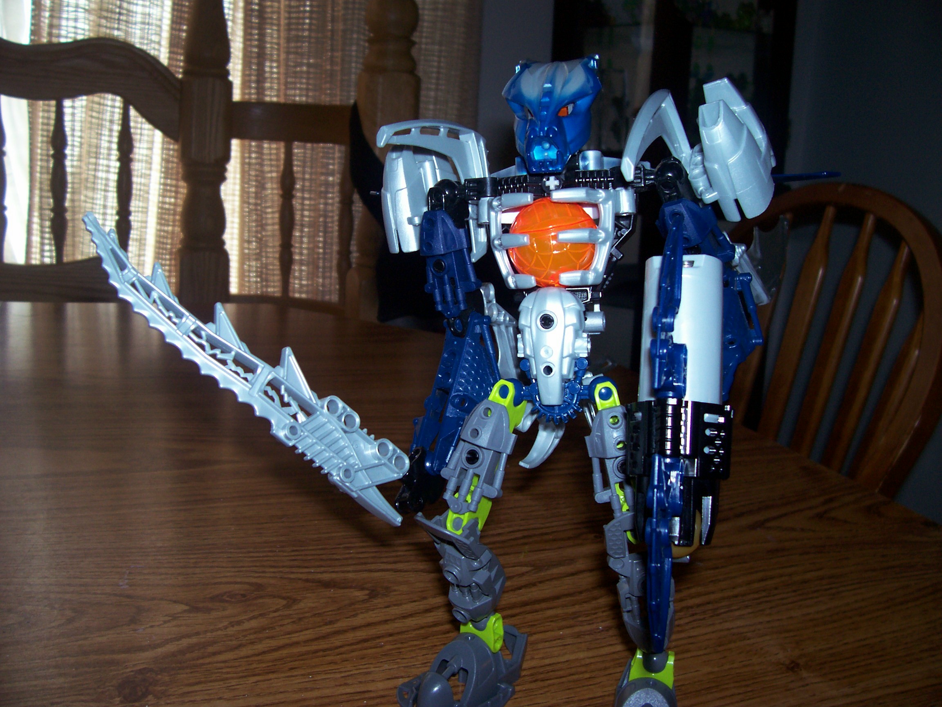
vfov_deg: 41.8
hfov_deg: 54.0
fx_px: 925
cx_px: 471
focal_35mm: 34
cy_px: 354
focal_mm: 5.6
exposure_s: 1/64
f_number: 2.7
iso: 80
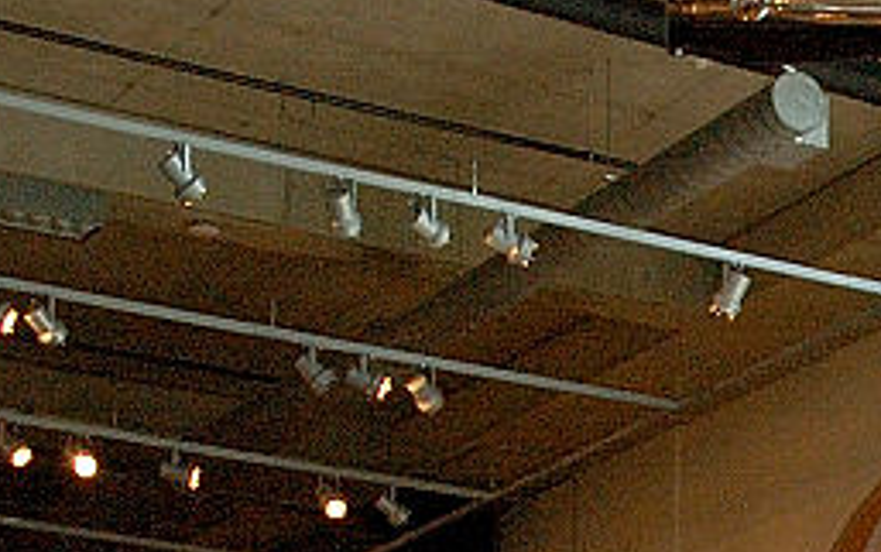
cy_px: 967
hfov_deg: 13.9
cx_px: 1076
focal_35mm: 146
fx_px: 3508
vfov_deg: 8.7
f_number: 5.6
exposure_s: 1/125
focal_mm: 24
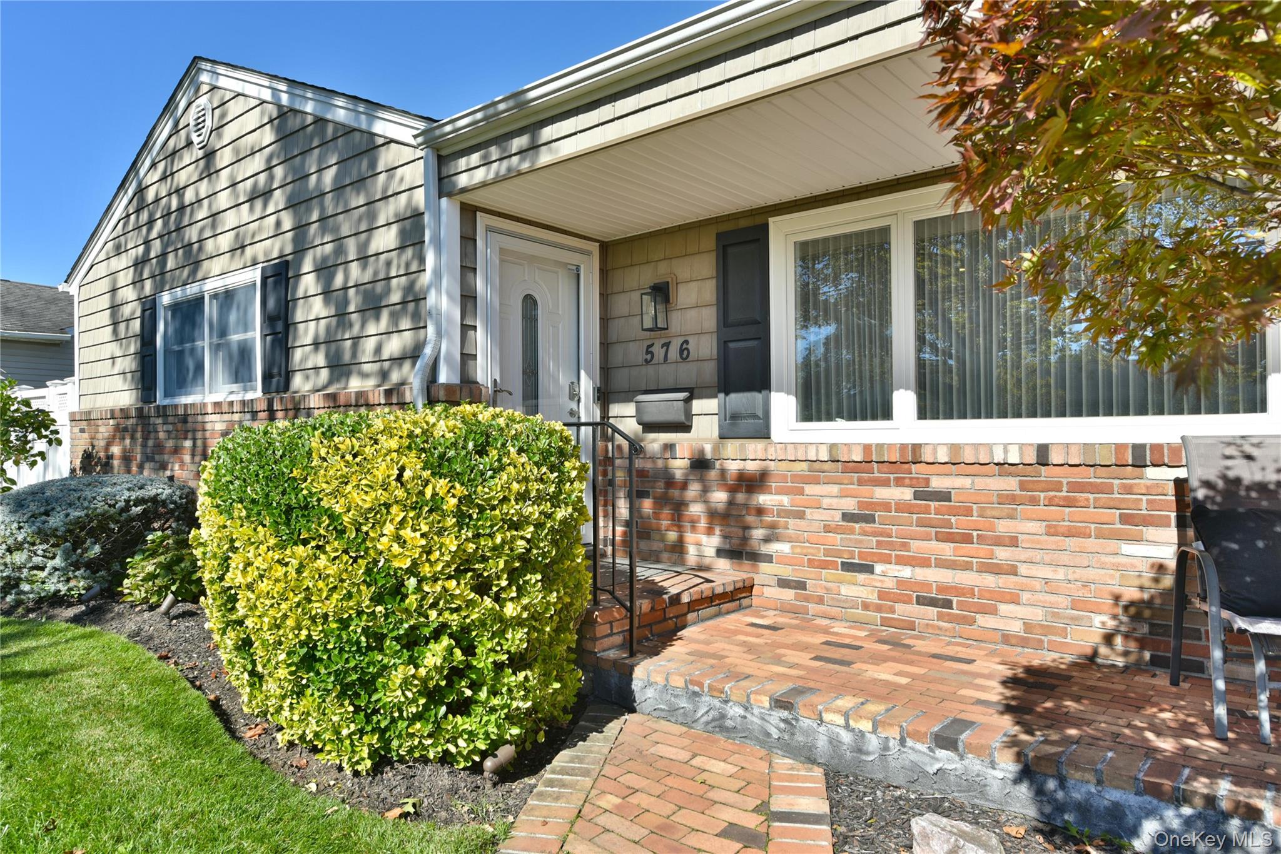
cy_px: 427
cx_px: 640
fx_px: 854
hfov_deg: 73.7
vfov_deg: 53.1
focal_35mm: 24
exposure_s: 1/125
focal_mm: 24
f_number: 8
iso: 100
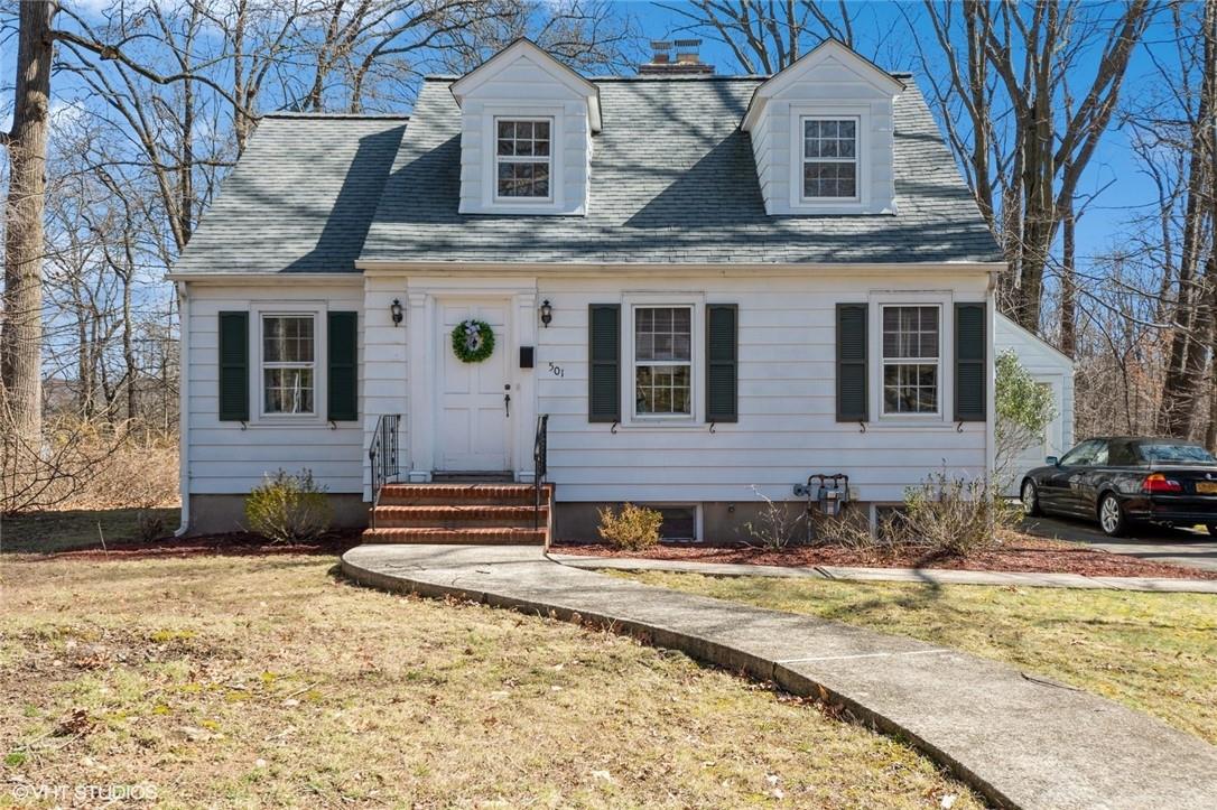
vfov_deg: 39.9
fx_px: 1115
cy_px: 405
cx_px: 608
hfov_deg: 57.2
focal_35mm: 33
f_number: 8
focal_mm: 22
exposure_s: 1/100
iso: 100
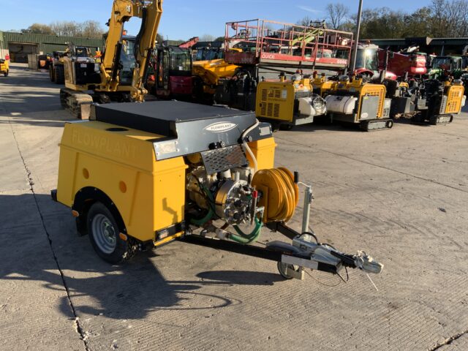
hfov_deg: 61.7
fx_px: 392
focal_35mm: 29
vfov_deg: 48.2
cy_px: 176
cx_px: 234
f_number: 1.8
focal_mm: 3
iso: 16
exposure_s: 1/1015
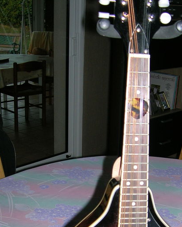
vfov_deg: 29.2
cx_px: 120
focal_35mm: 64
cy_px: 167
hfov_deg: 23.7
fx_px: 431
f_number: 2.9
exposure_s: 1/60.1
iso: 50
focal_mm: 5.7
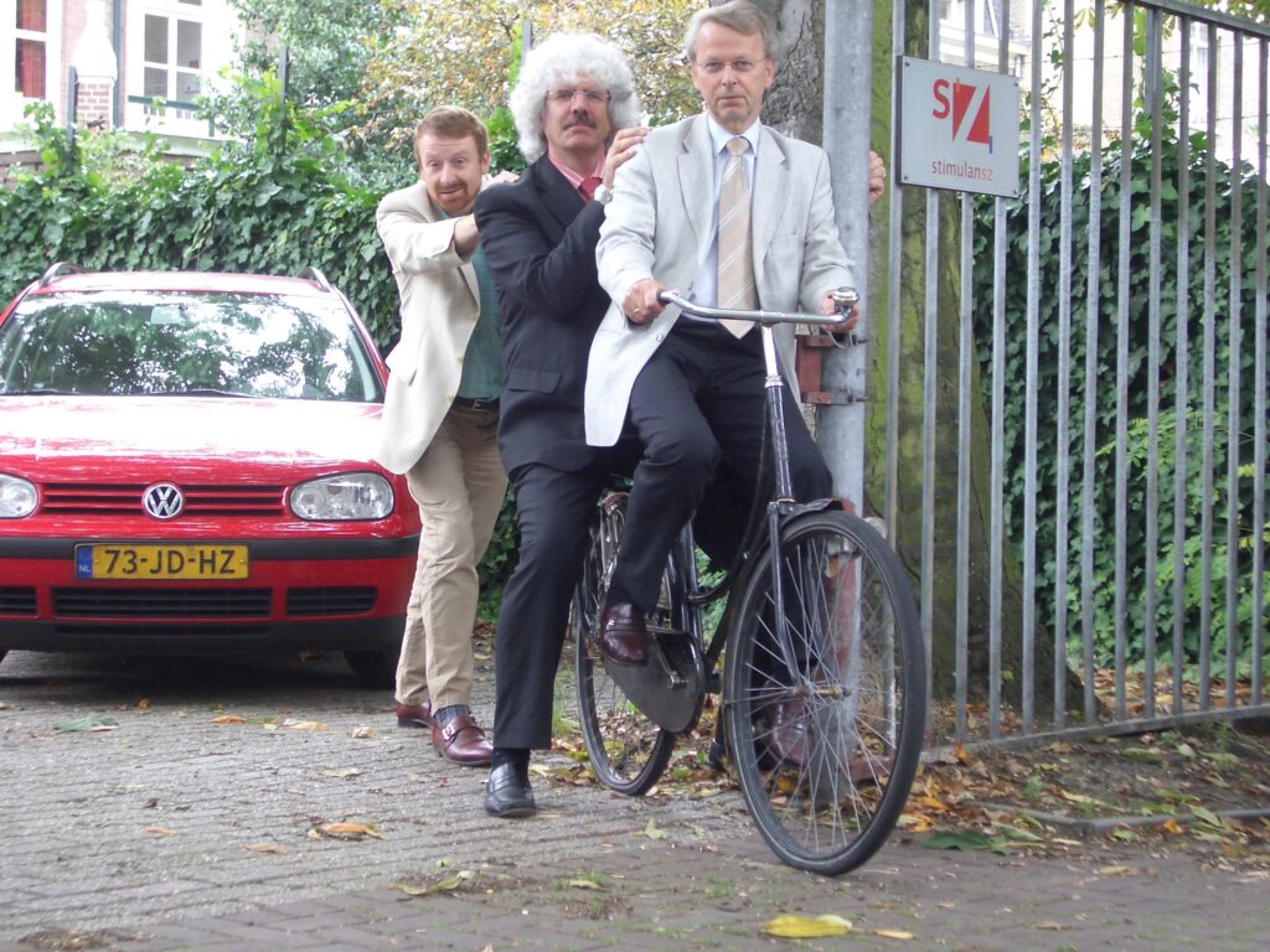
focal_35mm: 74
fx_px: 2715
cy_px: 476
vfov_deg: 19.9
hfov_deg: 26.3
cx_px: 635
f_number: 3.9
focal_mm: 12.2
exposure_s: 1/50
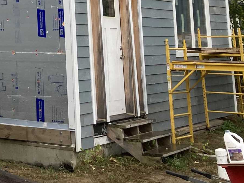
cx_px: -120
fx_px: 677
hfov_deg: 18.2
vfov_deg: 14.5
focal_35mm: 96
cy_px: -78
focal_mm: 3.99
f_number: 1.8
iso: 20
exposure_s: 1/358
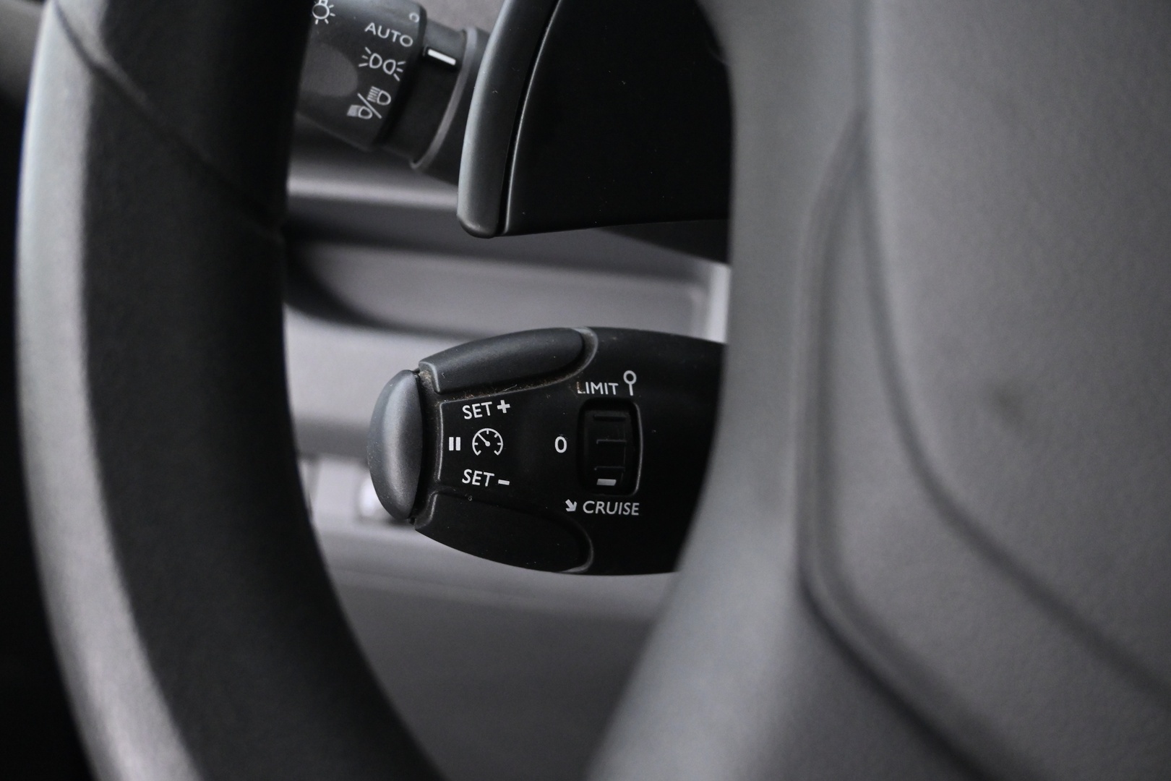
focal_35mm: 39
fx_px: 1268
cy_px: 390
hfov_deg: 49.6
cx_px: 586
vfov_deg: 34.2
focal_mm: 26
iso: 3200
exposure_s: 1/10
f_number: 4.5
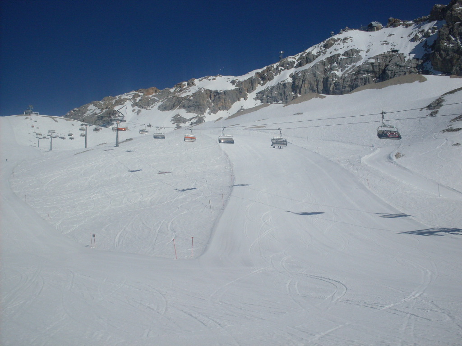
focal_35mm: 38
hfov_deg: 49.0
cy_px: 173
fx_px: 507
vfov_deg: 37.7
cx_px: 231
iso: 80
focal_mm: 6.3
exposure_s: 1/1000
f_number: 8.4
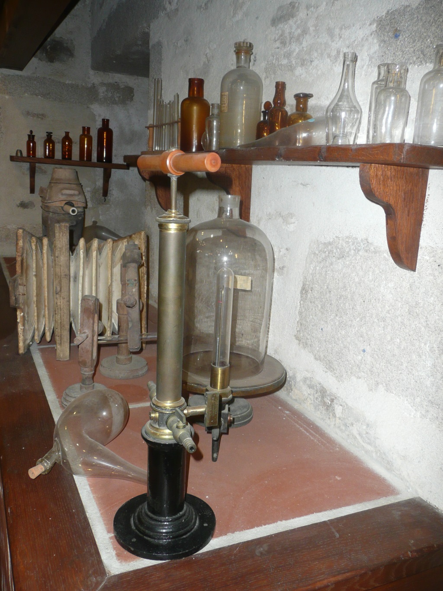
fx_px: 512
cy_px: 296
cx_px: 222
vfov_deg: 60.0
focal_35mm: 30
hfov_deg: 46.8
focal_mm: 4.9
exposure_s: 1/30
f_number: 3.4
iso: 125
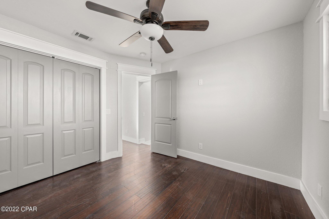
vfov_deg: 85.4
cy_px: 110
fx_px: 119
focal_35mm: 13
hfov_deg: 108.3
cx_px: 164
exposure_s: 1/4
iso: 500
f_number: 8
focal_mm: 13
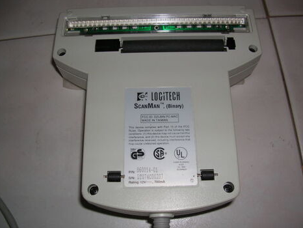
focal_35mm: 36
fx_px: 315
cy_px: 116
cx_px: 149
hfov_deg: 51.3
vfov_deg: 39.7
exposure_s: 1/60.1
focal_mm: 5.8
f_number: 2.8
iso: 50
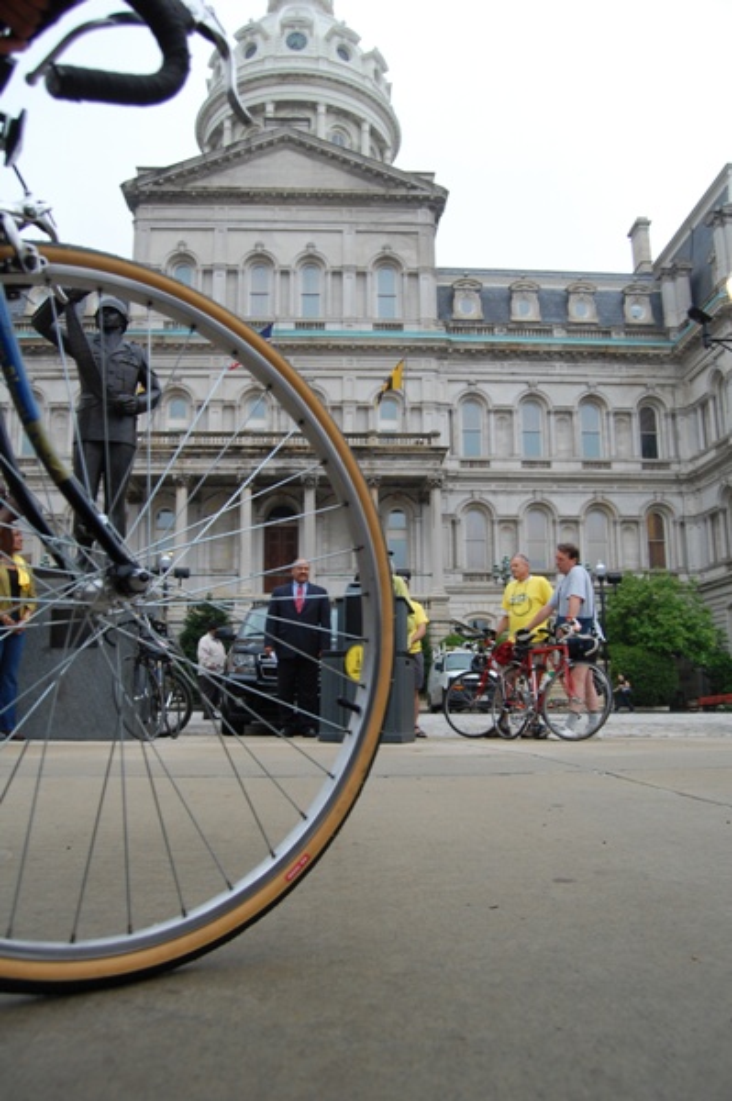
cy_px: 550
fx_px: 825
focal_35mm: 27
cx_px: 366
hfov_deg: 47.9
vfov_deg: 67.4
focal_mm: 18
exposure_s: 1/125
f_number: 5.6
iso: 400
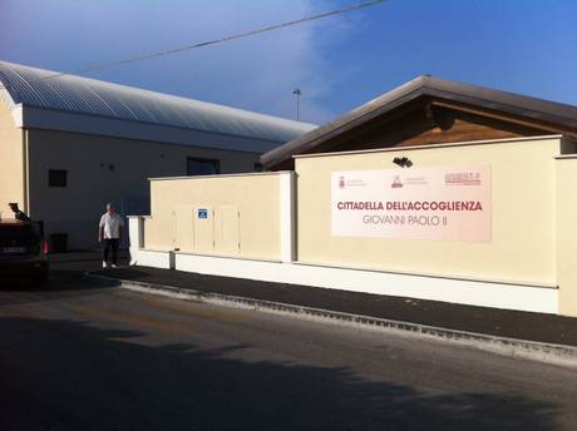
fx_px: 583
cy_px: 216
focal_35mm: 35
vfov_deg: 40.6
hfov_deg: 52.7
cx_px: 288
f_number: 2.8
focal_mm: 3.85
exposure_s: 1/2155
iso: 80
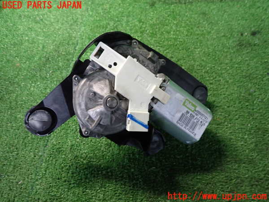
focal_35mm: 25
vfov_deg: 54.9
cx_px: 134
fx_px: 194
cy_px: 101
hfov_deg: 69.4
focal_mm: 4.5
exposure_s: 1/30
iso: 400
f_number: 2
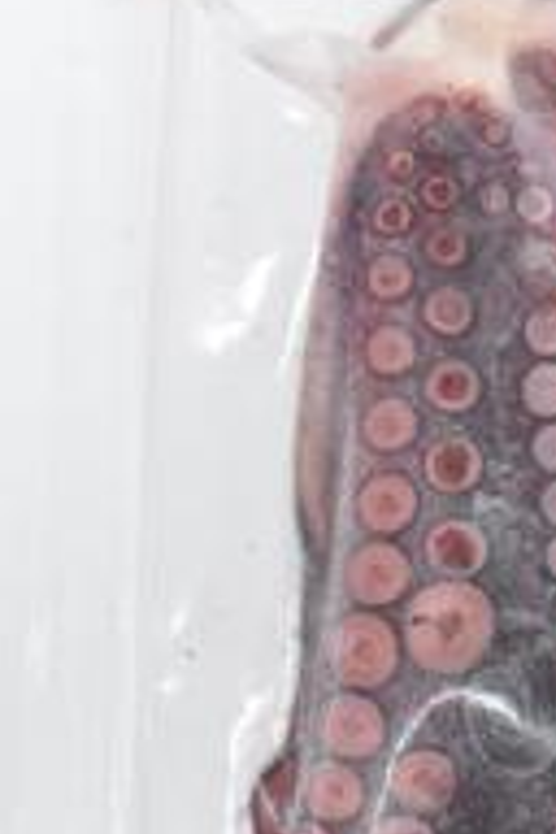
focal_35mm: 90
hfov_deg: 15.1
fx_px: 2085
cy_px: 424
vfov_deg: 22.6
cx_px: 482
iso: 3200
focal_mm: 24
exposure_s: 1/100
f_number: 5.6
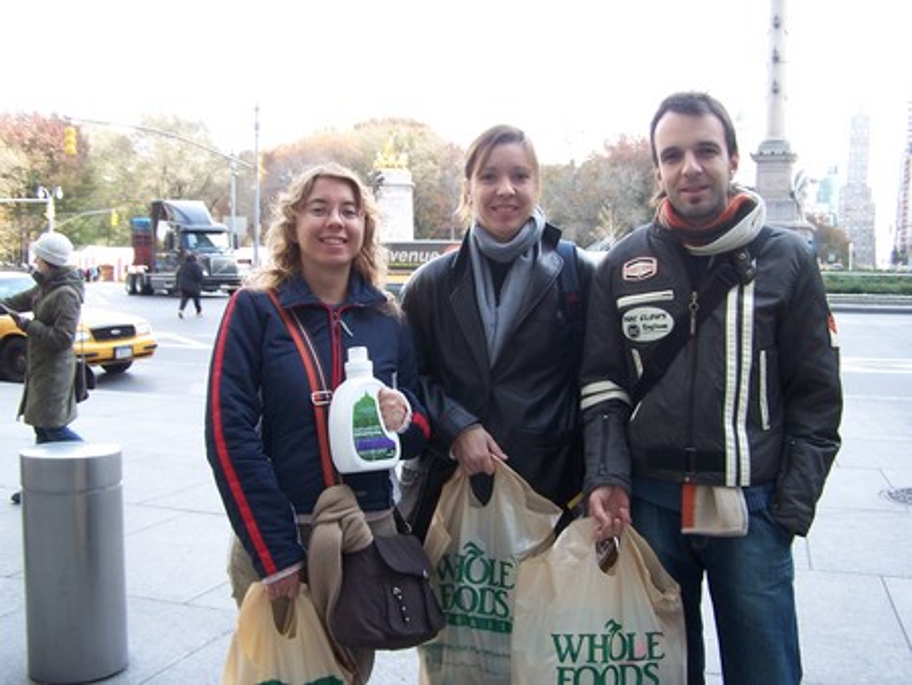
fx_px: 1002
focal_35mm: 38
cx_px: 456
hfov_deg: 49.0
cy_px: 342
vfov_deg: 37.8
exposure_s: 1/80
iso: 80
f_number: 2.8
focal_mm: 6.3
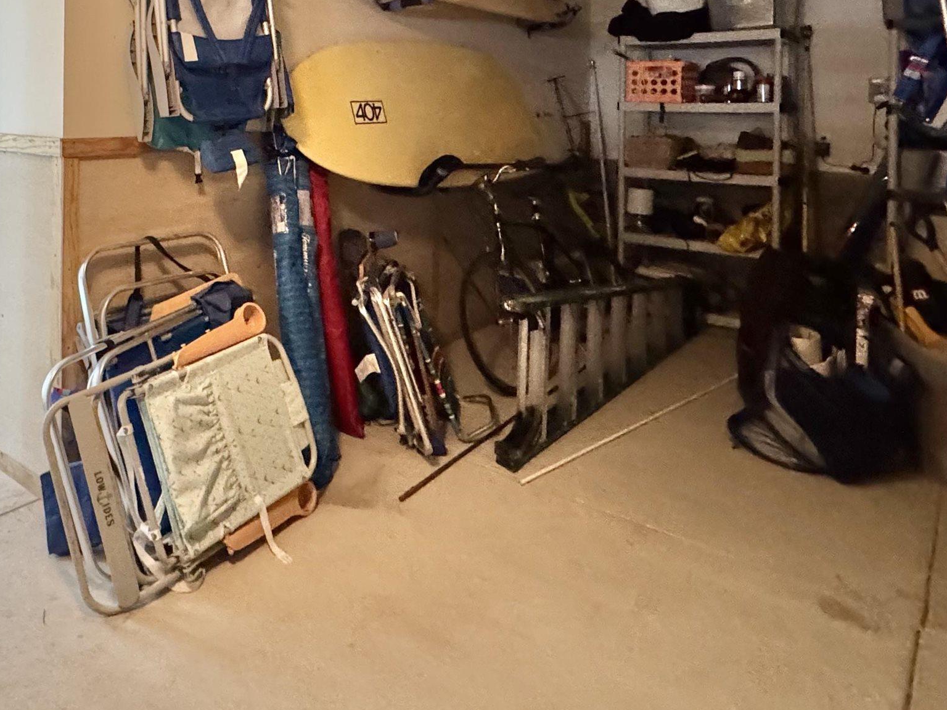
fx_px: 766
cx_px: 233
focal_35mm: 28
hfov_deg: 59.9
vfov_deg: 46.2
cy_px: 107
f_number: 2.2
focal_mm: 2.22
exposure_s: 1/40
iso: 800
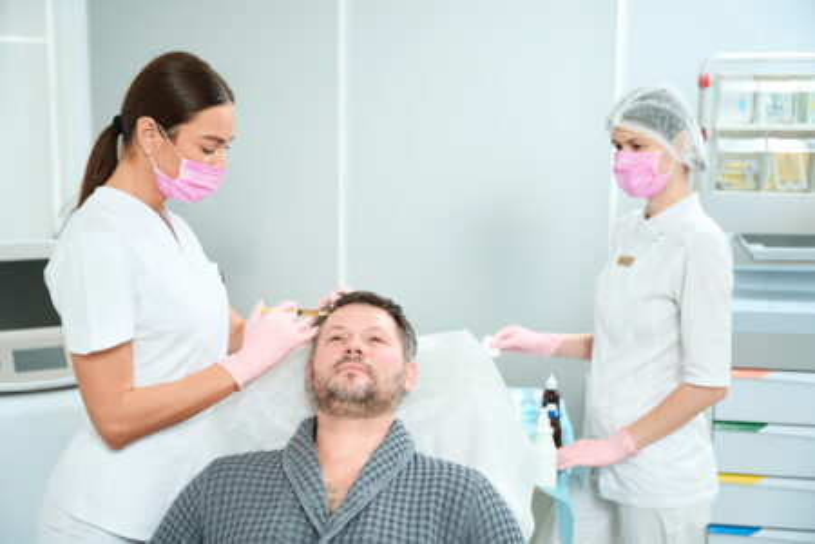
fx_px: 1003
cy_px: 272
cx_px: 408
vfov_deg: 30.3
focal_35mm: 44
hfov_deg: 44.2
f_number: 2.8
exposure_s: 1/250
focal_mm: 44.3
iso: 100
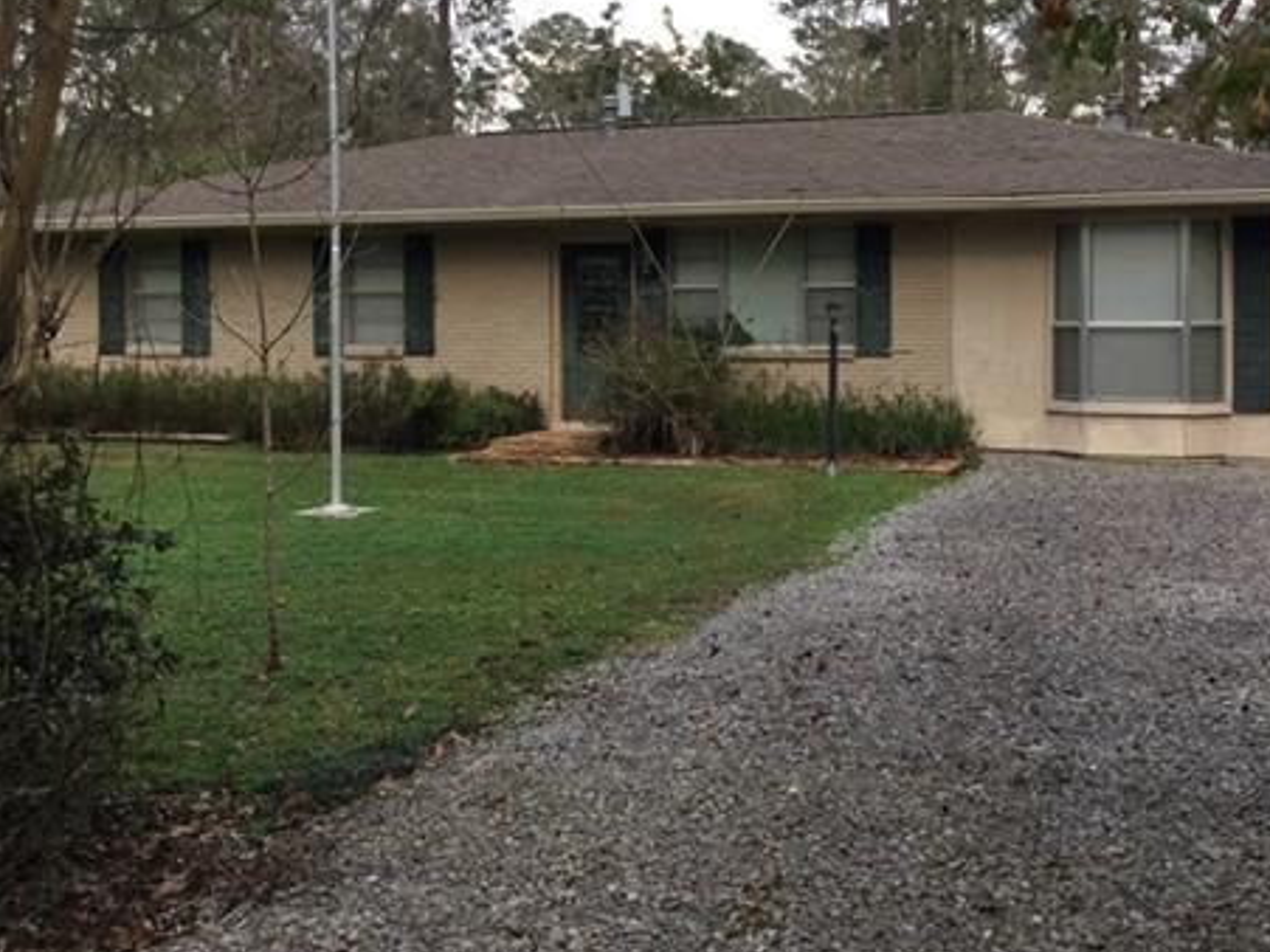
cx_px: 673
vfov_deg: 32.7
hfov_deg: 42.9
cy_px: 341
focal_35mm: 44
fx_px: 1614
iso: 25
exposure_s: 1/370
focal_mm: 3.3
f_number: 2.4
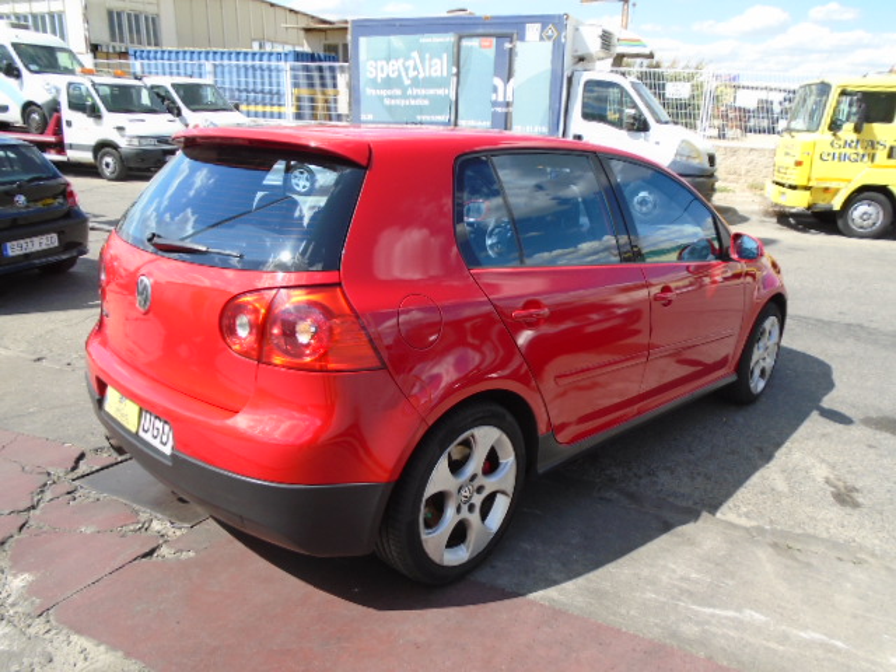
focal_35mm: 26
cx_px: 448
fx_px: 673
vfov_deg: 53.1
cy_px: 336
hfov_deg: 67.3
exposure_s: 1/500
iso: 100
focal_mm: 4.6
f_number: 3.2
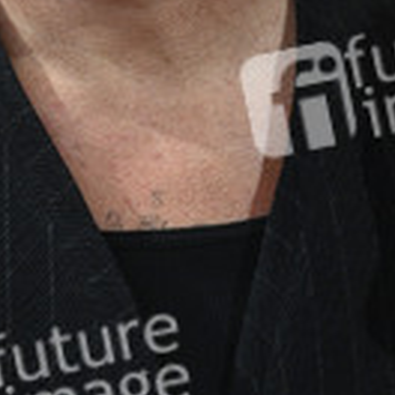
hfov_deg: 2.3
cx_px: 123
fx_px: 9979
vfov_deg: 2.3
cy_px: -63
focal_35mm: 773
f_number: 5.6
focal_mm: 300
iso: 4000
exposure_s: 1/250
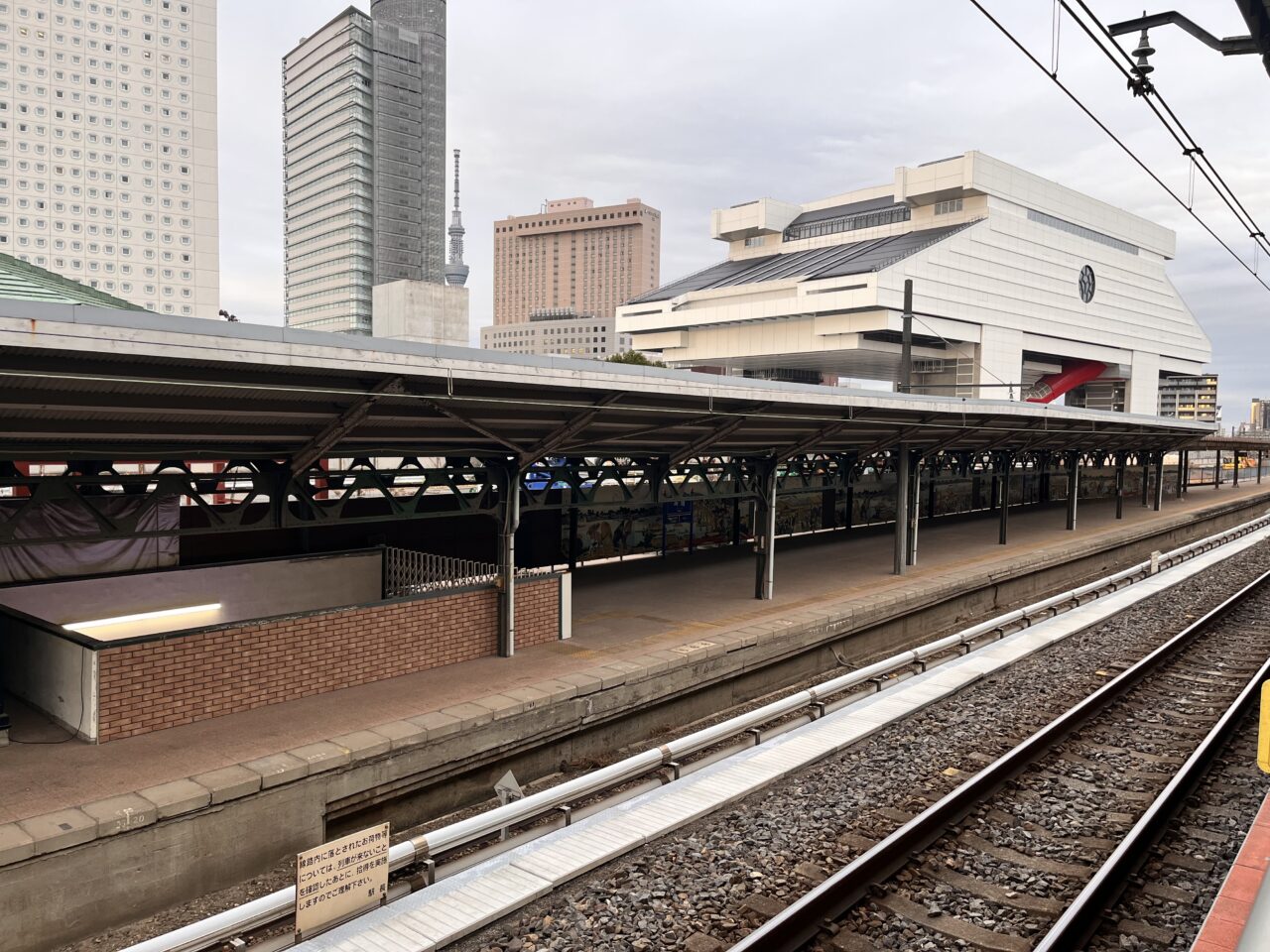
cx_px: 635
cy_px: 476
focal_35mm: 26
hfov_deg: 67.3
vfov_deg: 53.1
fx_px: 954
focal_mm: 5.1
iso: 64
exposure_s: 1/122
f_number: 1.6
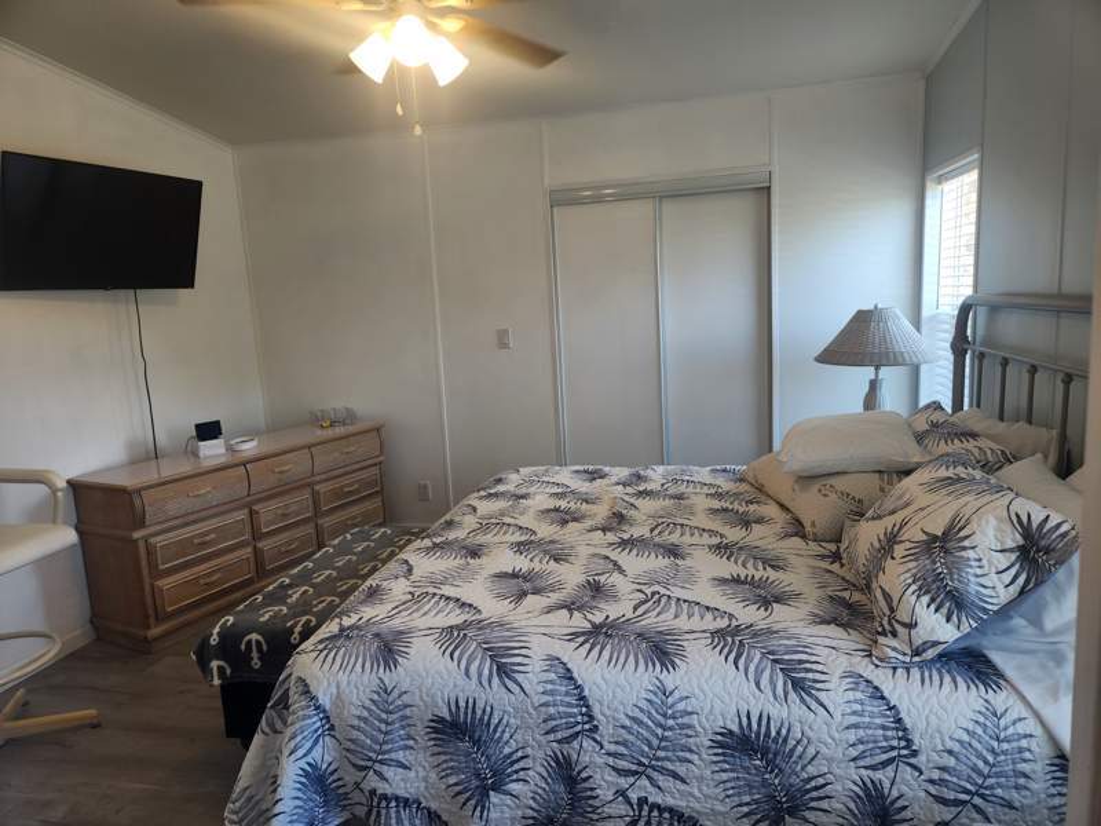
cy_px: 413
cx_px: 550
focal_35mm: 23
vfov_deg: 58.9
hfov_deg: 73.9
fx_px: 732
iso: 80
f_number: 1.8
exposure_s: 1/120
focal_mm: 5.4
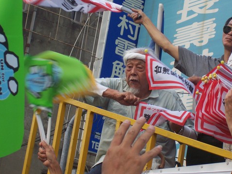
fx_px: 858
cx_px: 118
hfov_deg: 15.4
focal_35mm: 128
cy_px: 67
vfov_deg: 11.6
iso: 80
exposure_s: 1/100
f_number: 4.6
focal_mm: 16.8
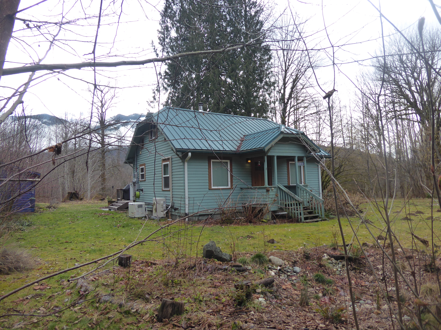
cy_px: 165
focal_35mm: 25
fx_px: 318
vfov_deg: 54.9
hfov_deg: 69.4
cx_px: 220
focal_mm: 4.3
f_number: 3.3
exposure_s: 1/250
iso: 125
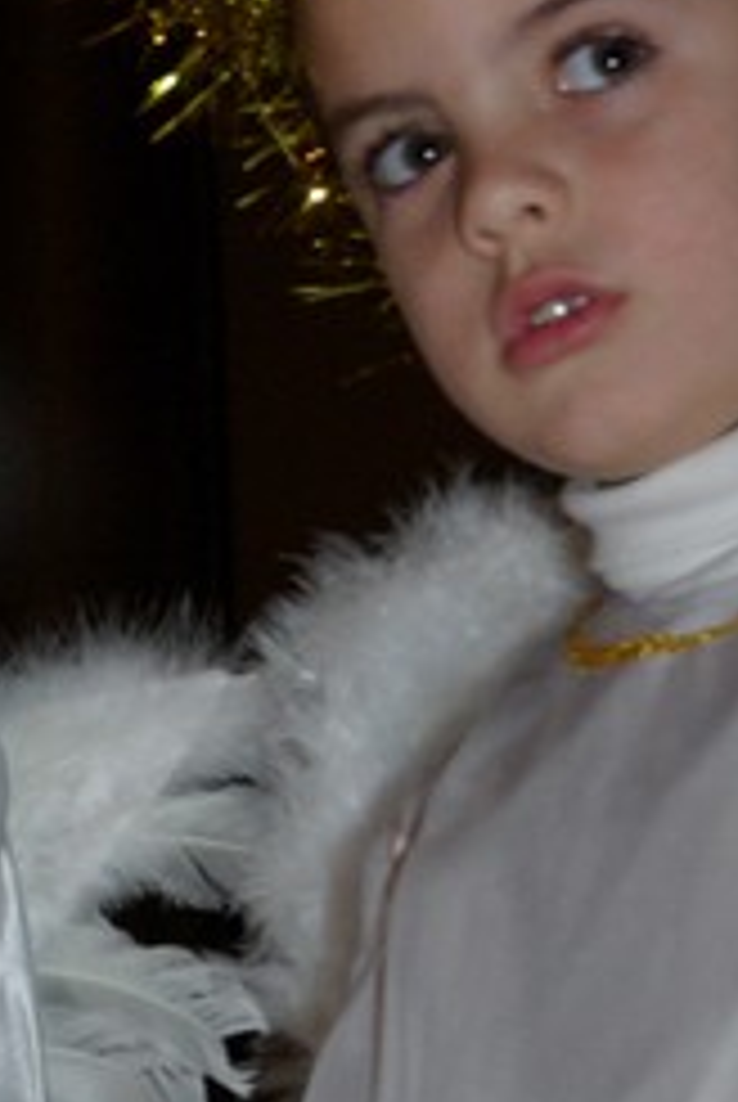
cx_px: -736
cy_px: 940
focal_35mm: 314
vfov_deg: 6.5
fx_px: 9628
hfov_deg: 4.3
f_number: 6.7
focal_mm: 50
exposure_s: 1/60
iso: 400
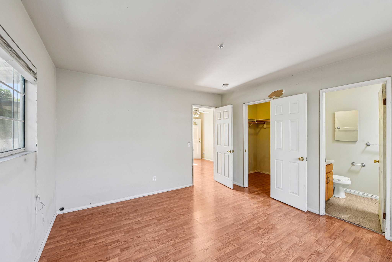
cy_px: 131
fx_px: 152
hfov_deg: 104.3
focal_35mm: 14
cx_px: 196
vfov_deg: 81.2
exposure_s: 1/40
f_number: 8
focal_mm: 14
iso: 400
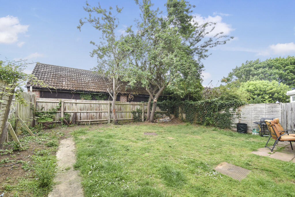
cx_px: 148
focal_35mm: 15
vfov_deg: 77.3
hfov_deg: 100.4
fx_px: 123
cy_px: 98
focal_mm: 10
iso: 250
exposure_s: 1/250
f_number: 5.6
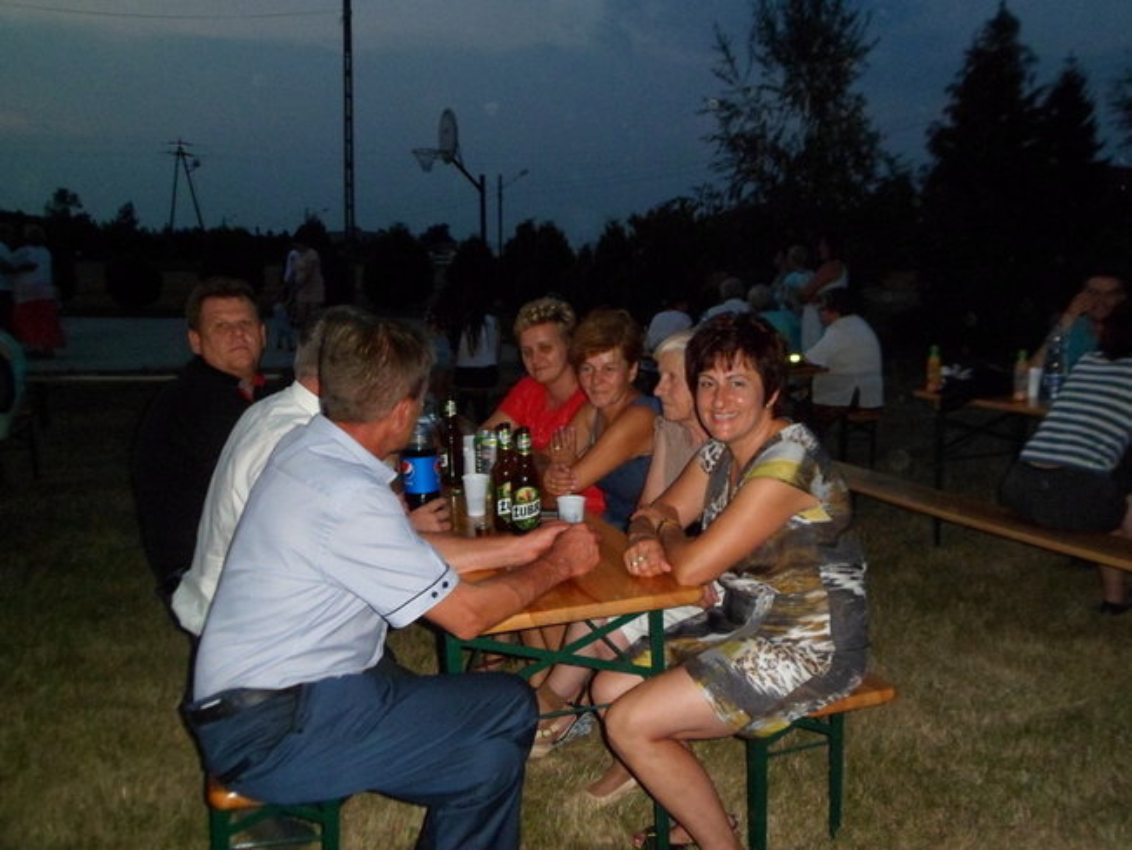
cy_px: 425
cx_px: 566
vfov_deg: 45.5
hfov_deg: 58.3
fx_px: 1014
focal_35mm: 31
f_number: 3.5
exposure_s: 1/45
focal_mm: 5.3
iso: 400
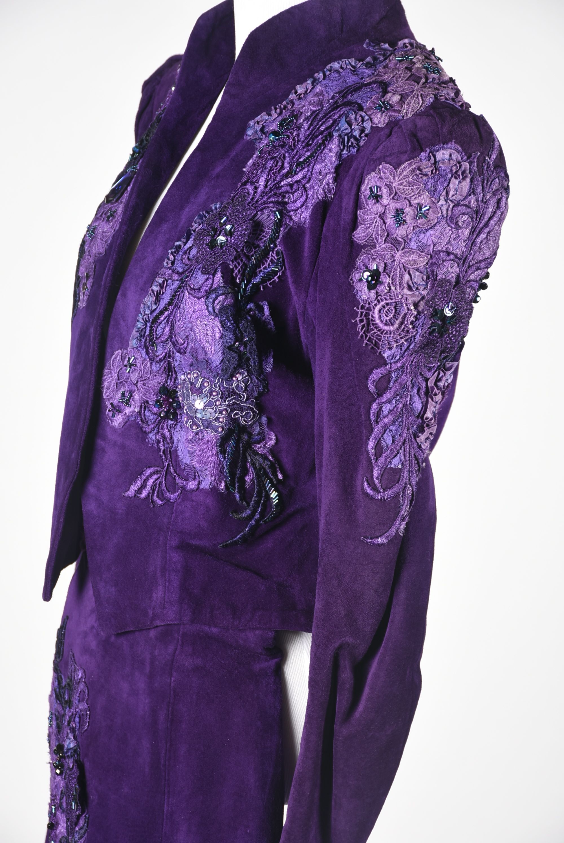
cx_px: 282
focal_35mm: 120
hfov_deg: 11.4
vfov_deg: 17.0
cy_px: 422
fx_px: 2815
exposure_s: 1/125
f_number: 8
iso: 200
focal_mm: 80
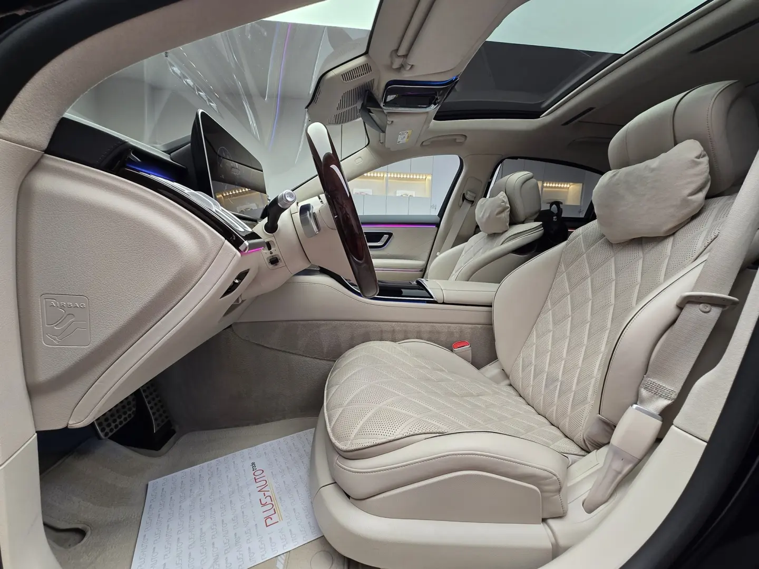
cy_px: 284
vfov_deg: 89.9
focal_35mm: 13
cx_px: 380
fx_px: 285
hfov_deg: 106.2
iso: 100
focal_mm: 2.2
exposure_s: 1/50
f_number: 2.2
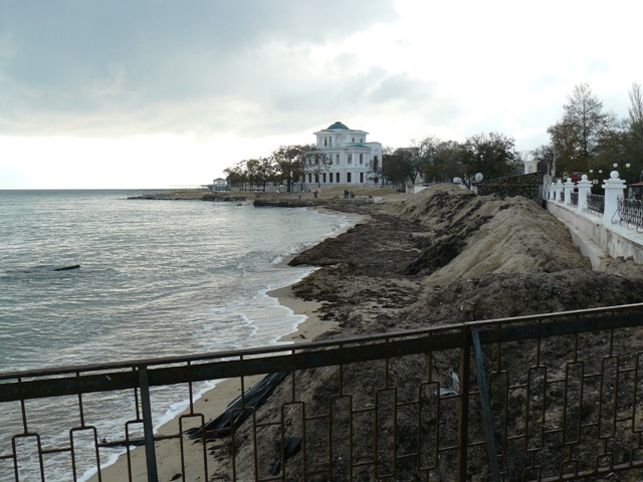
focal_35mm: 36
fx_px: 669
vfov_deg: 39.7
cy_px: 241
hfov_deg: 51.4
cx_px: 322
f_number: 5
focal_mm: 6
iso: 100
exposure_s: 1/250
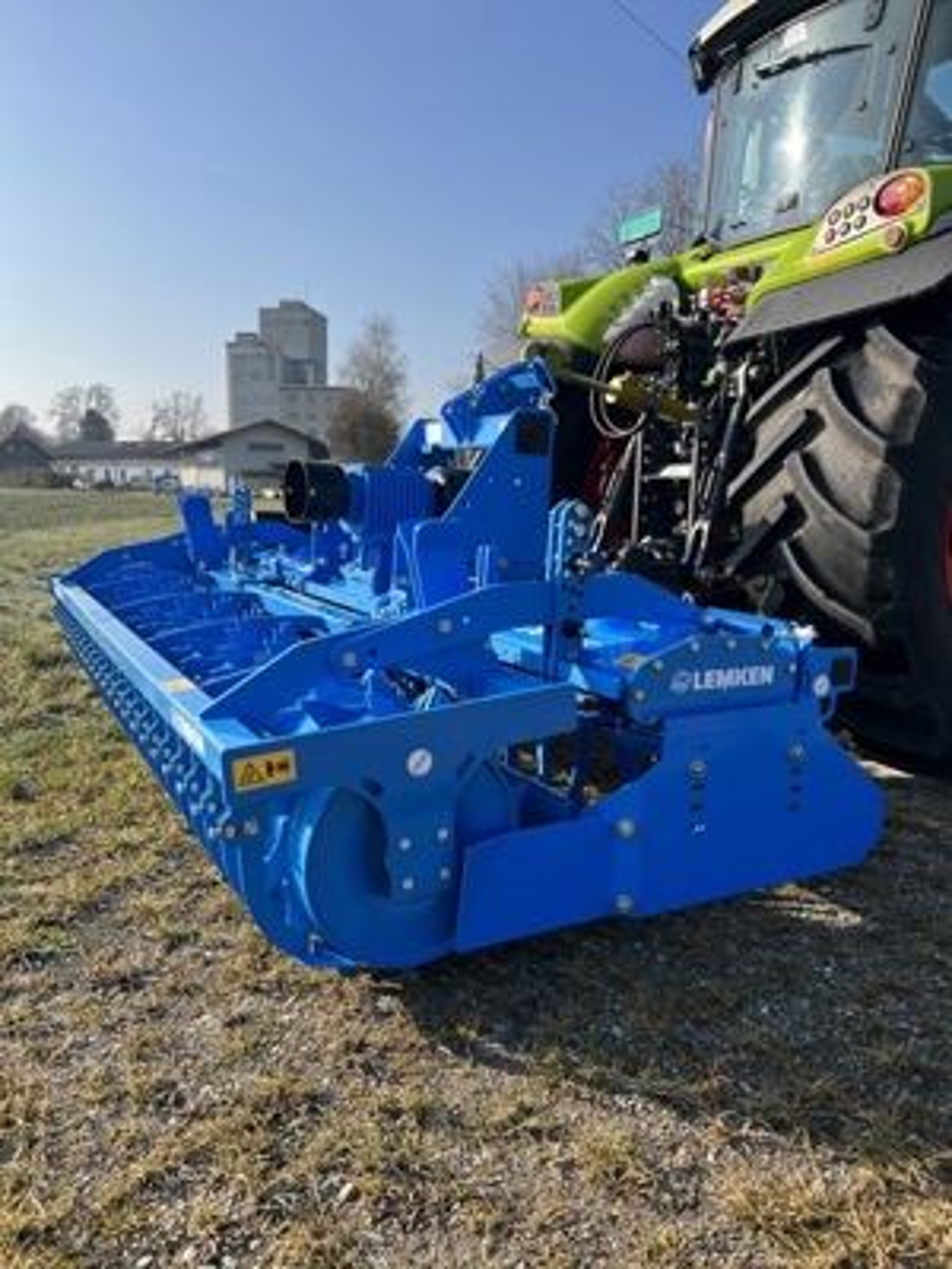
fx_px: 953
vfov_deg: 67.3
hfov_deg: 53.1
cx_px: 476
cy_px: 634
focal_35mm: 26
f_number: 1.5
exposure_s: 1/2457
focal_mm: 5.7
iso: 50
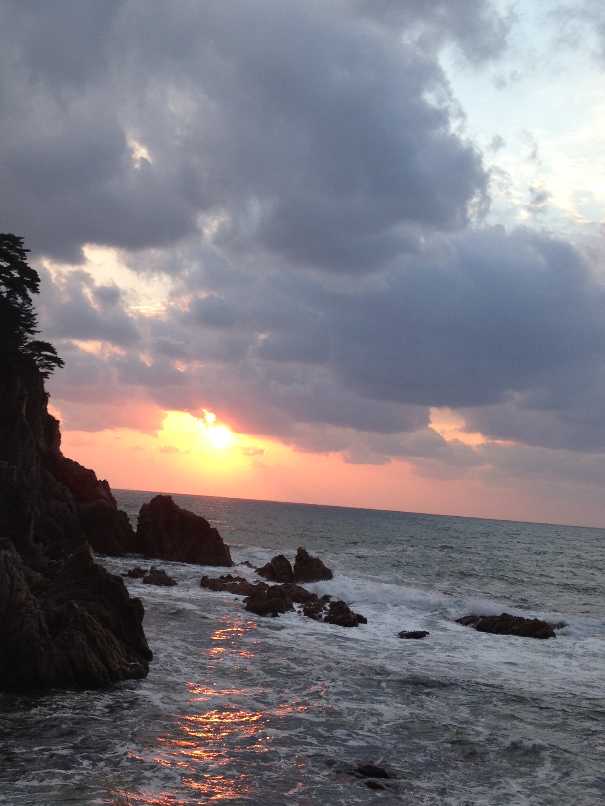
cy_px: 417
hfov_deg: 28.3
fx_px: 1188
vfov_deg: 37.5
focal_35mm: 51
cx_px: 185
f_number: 2.4
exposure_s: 1/238
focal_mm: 4.28
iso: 64
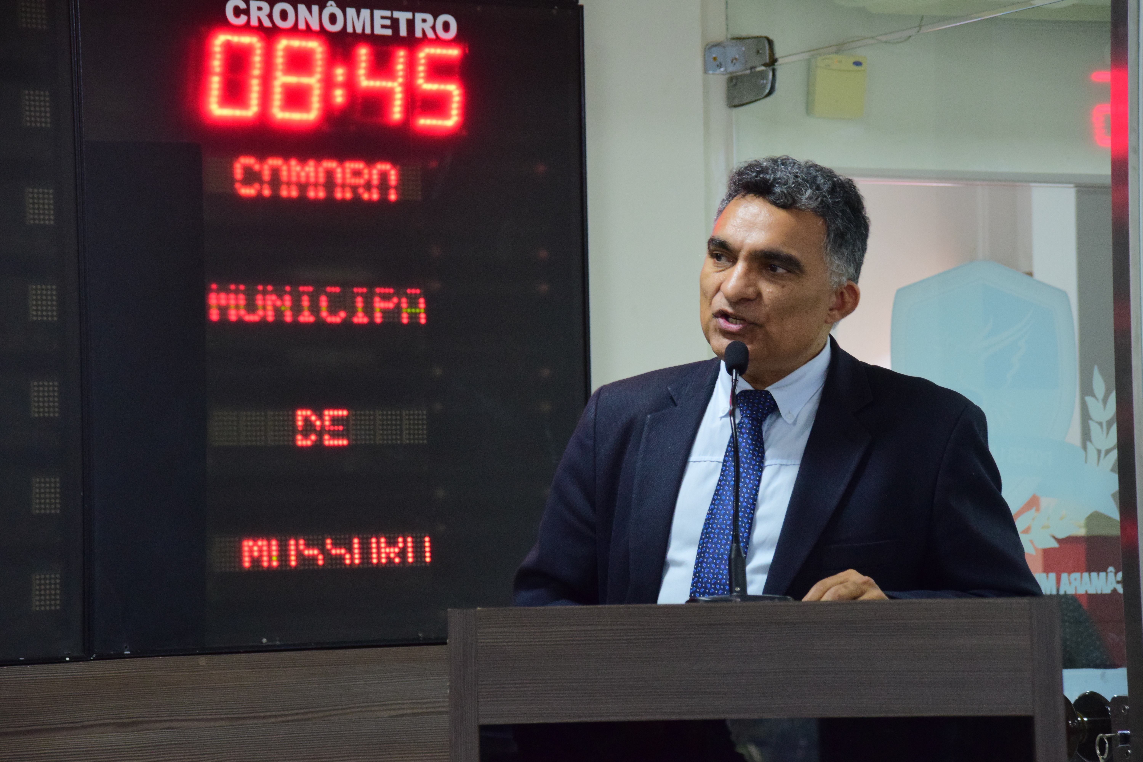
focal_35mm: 165
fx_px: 5238
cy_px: 381
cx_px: 572
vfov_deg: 8.3
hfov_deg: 12.5
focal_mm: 110
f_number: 5.3
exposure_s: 1/80
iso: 1600
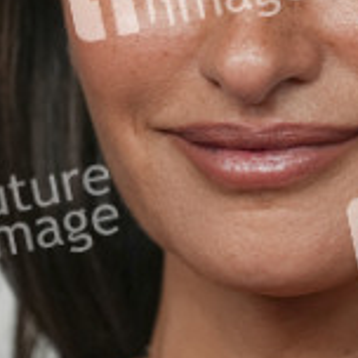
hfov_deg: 2.0
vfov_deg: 2.0
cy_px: 104
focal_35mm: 897
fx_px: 10496
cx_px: 256
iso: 4000
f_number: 5.6
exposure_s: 1/500
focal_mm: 400
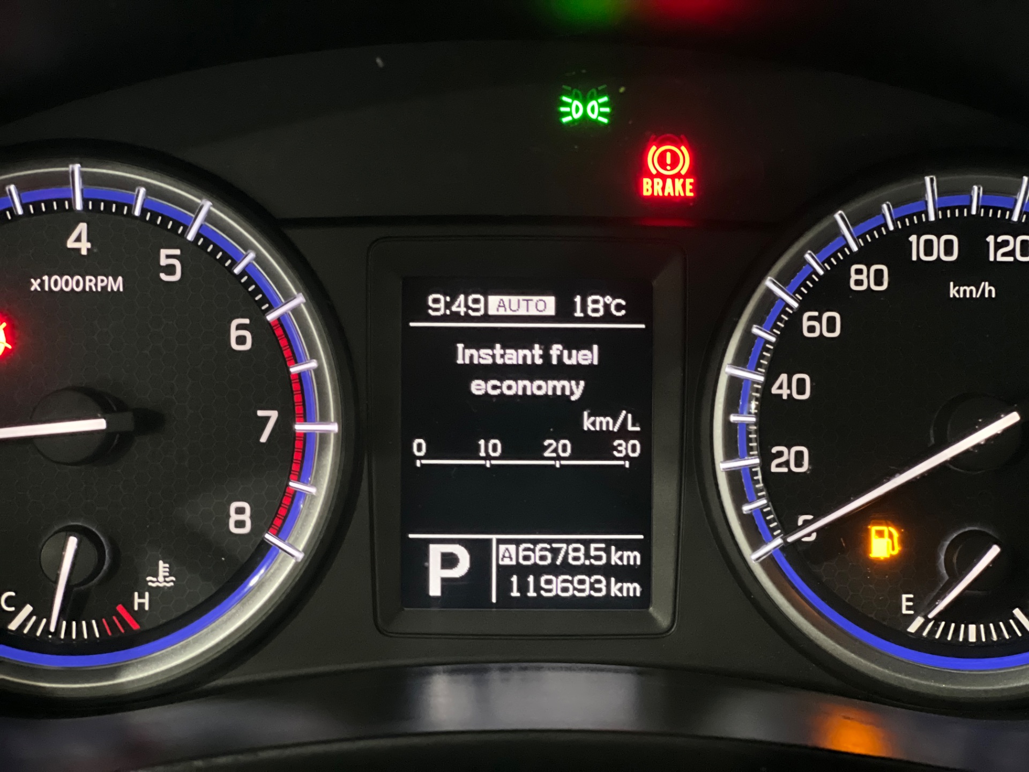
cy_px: 386
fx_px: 2289
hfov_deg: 25.3
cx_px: 514
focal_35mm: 77
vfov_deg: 19.1
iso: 1000
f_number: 2.8
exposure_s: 1/15
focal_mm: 9
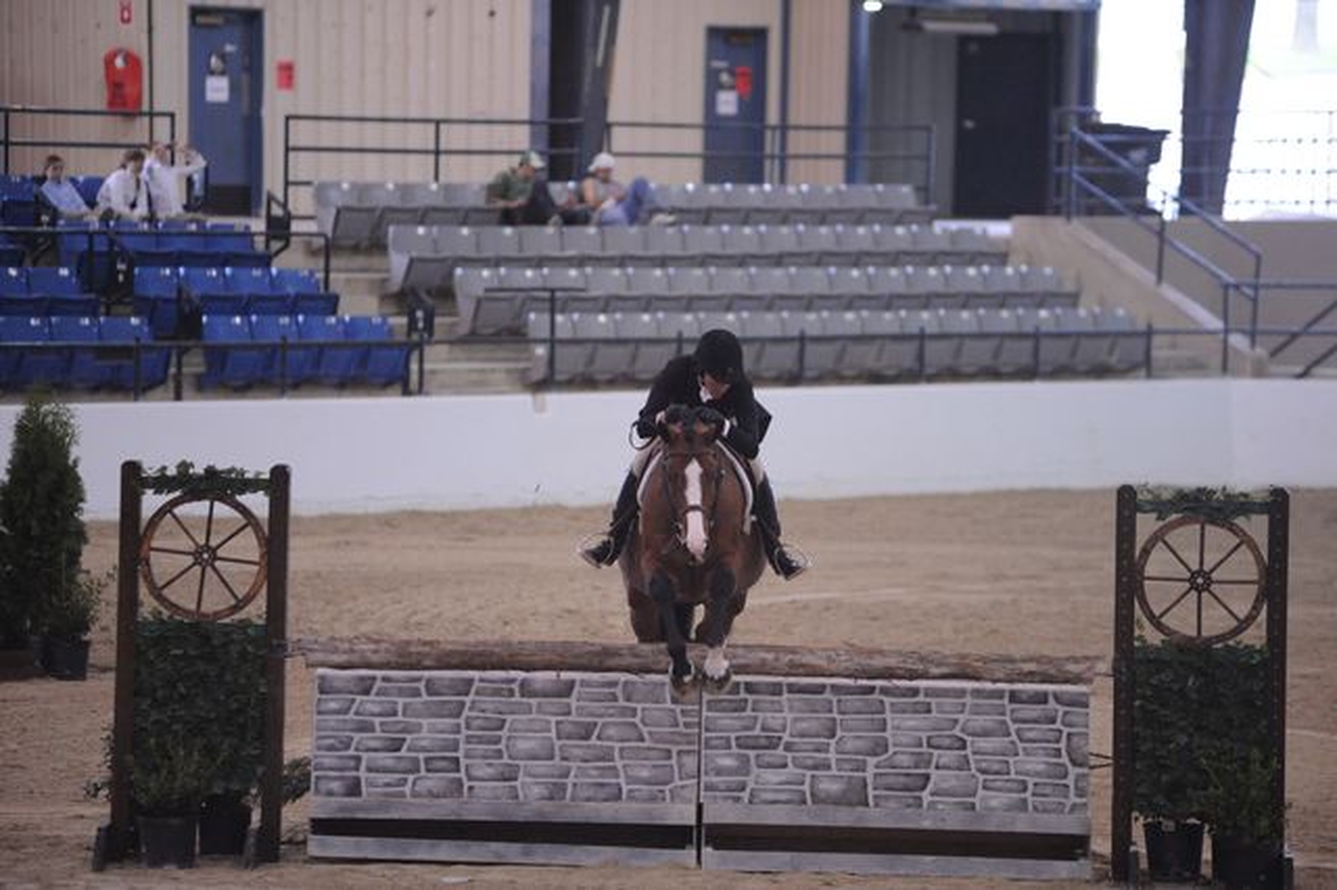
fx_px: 7424
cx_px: 668
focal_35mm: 200
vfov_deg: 6.9
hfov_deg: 10.3
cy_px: 445
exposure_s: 1/400
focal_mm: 200
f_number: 2.8
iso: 5000
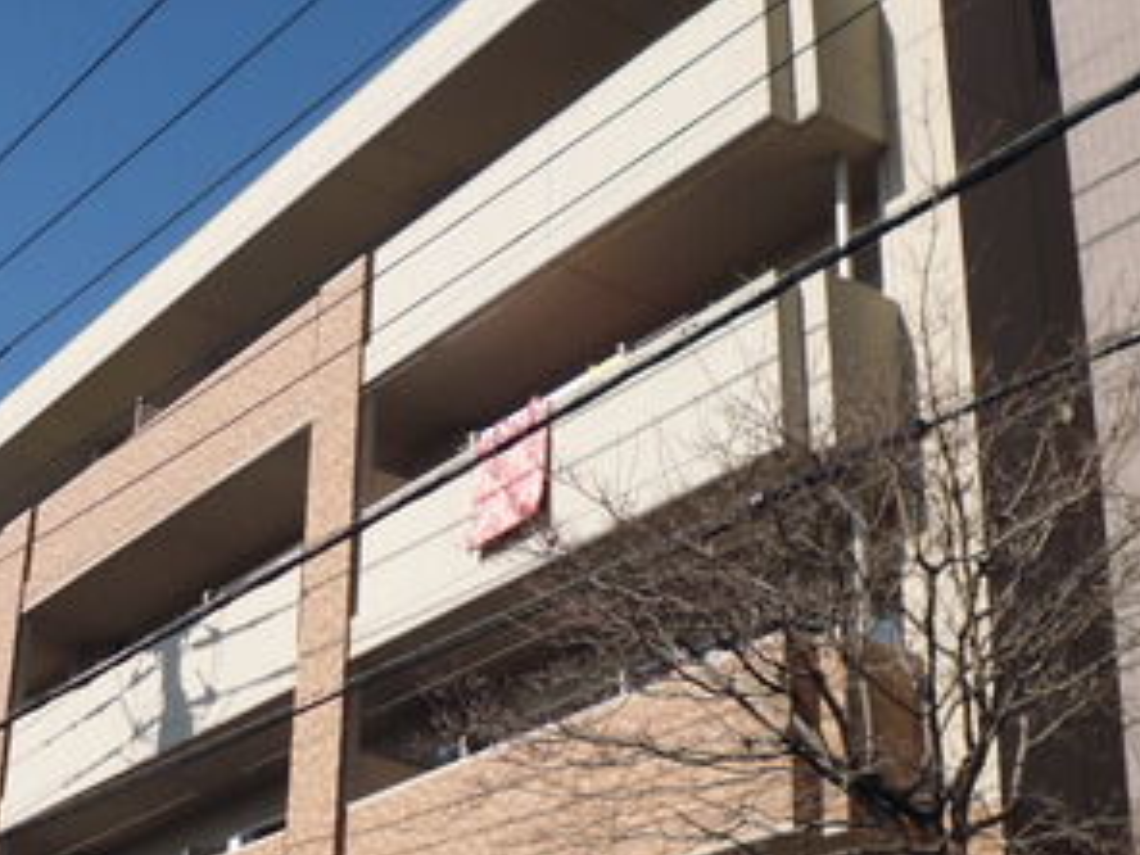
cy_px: 647
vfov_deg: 20.6
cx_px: 92
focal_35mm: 71
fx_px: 2338
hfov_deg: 26.4
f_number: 10
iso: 100
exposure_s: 1/125
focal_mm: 6.3
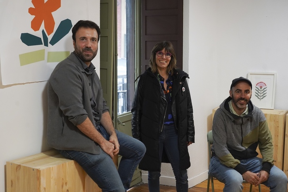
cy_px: 96
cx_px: 144
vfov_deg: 25.5
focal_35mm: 53
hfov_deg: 37.5
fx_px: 424
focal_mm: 53
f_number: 5
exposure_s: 1/100
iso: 3200
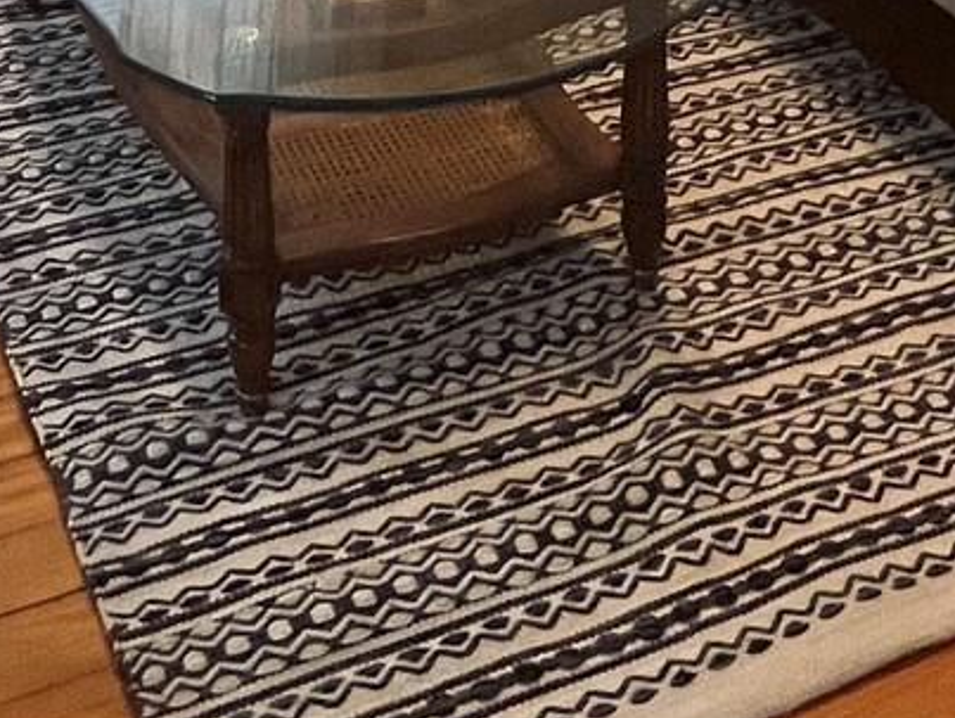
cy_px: -844
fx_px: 1822
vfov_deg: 15.8
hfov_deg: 29.2
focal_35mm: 66
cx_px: 313
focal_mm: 1.57
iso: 160
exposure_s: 1/120
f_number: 1.8
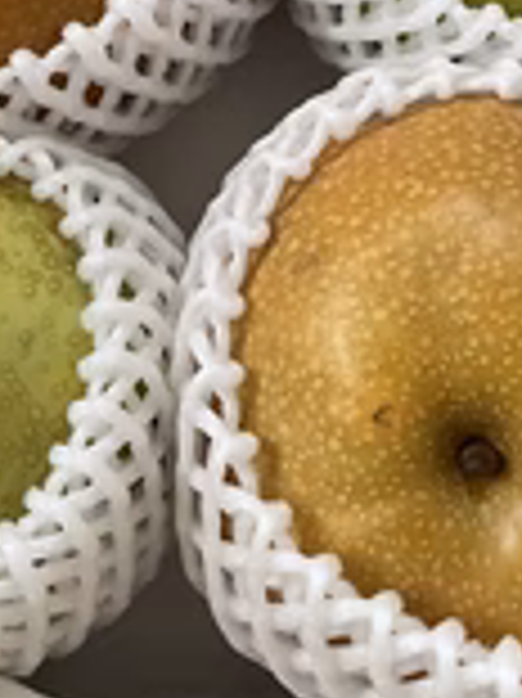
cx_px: 238
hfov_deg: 21.9
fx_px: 1349
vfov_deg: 26.7
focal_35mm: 67
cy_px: -68
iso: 160
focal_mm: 5.1
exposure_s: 1/60
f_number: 1.6
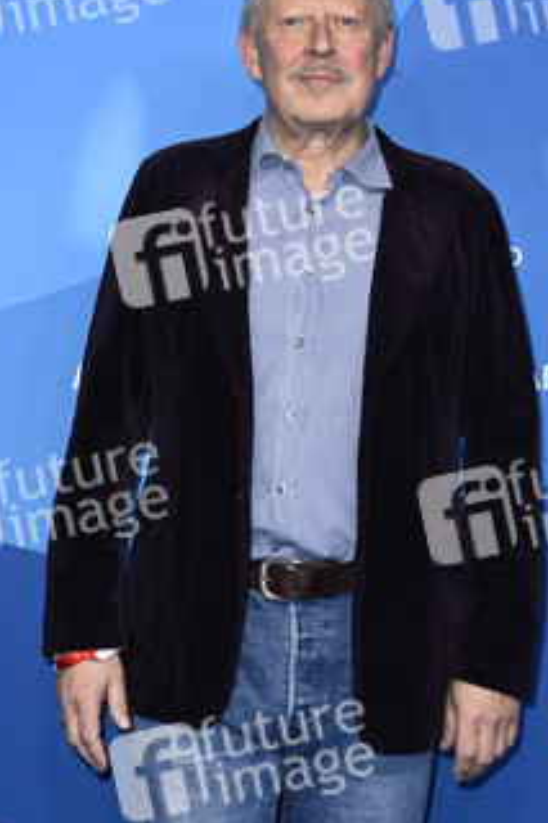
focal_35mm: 140
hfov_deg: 9.8
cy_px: 375
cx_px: 316
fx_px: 3200
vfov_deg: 14.7
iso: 1000
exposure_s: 1/250
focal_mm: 112
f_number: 5.6
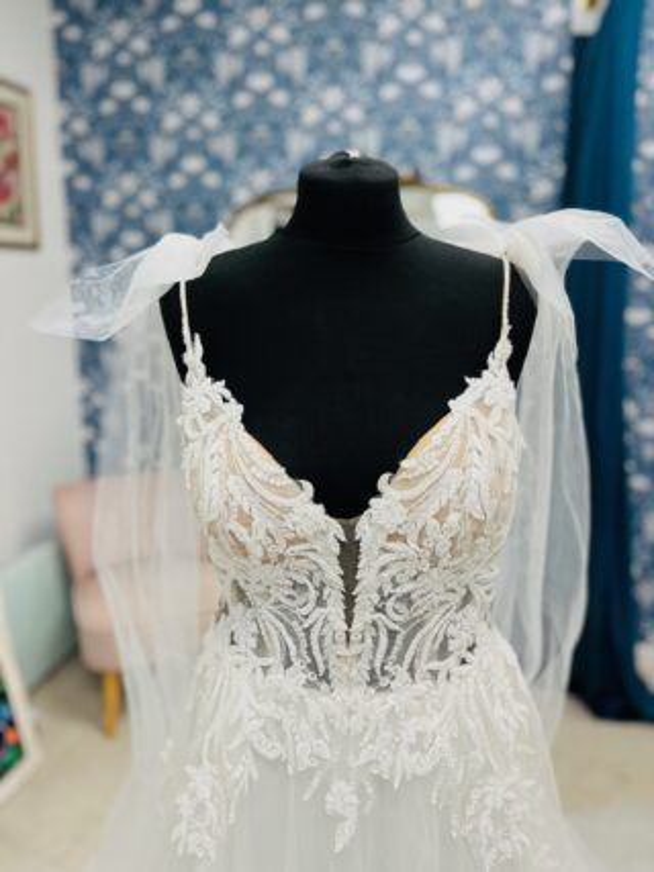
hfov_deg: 53.0
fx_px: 655
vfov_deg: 67.3
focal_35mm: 26
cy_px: 436
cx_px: 327
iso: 80
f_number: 1.6
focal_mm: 5.1
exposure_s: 1/100
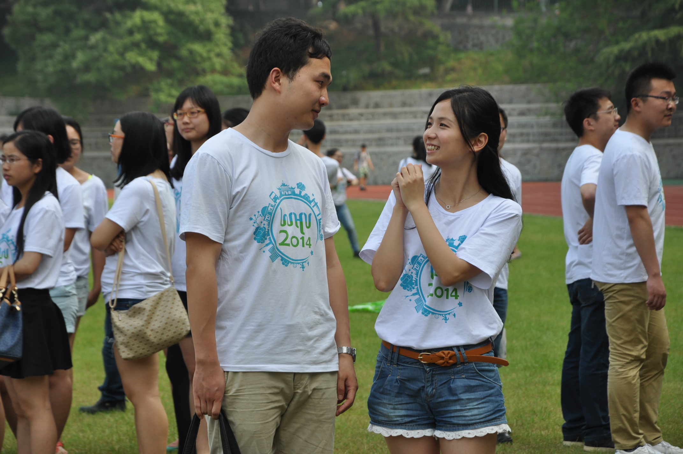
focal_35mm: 158
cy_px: 227
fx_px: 2984
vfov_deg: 8.7
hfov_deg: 13.1
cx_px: 342
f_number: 8
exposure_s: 1/250
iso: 200
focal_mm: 105
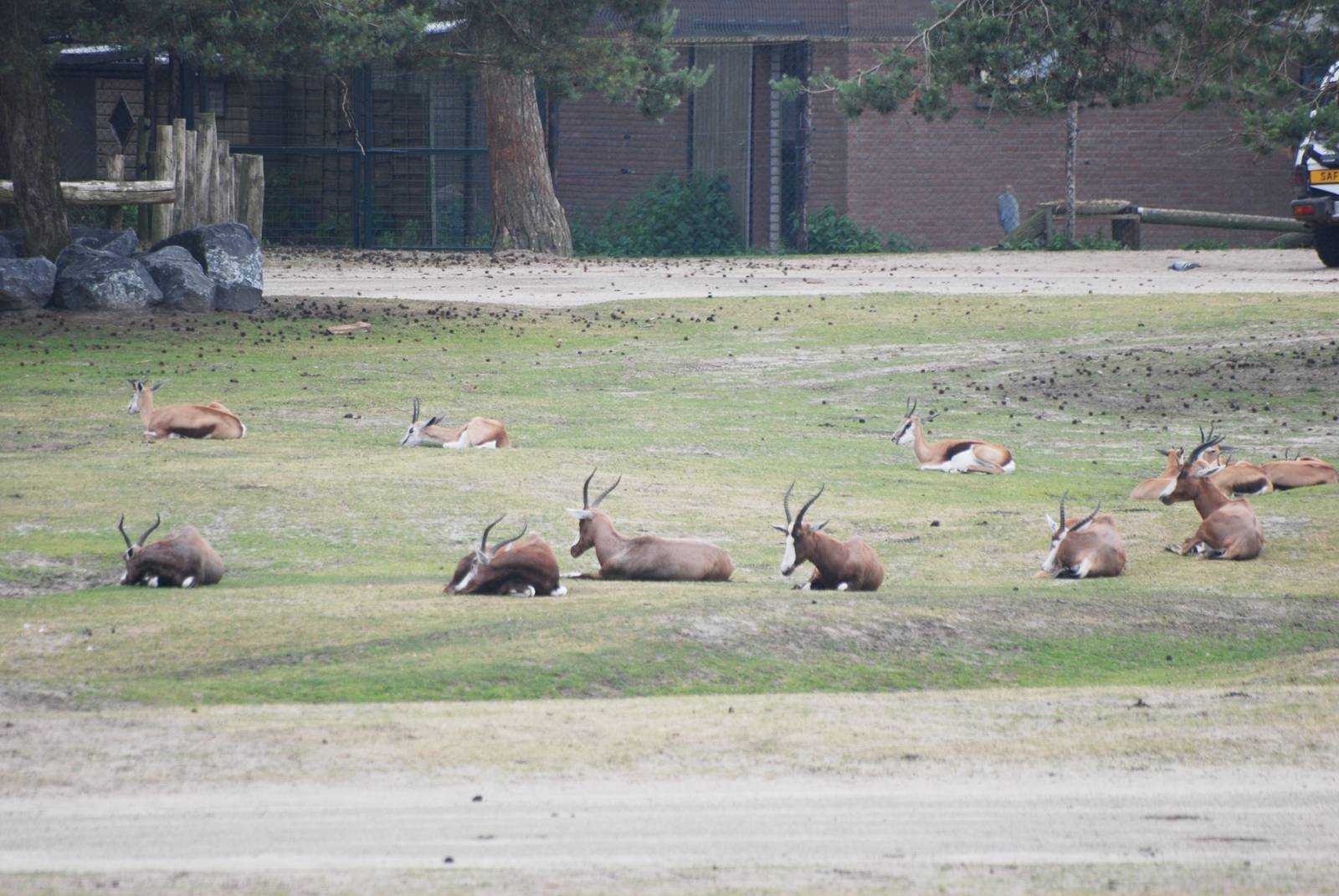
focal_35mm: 450
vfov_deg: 3.1
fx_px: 16757
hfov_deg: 4.6
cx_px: 670
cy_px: 448
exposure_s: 1/500
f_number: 5.6
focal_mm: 300
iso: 250
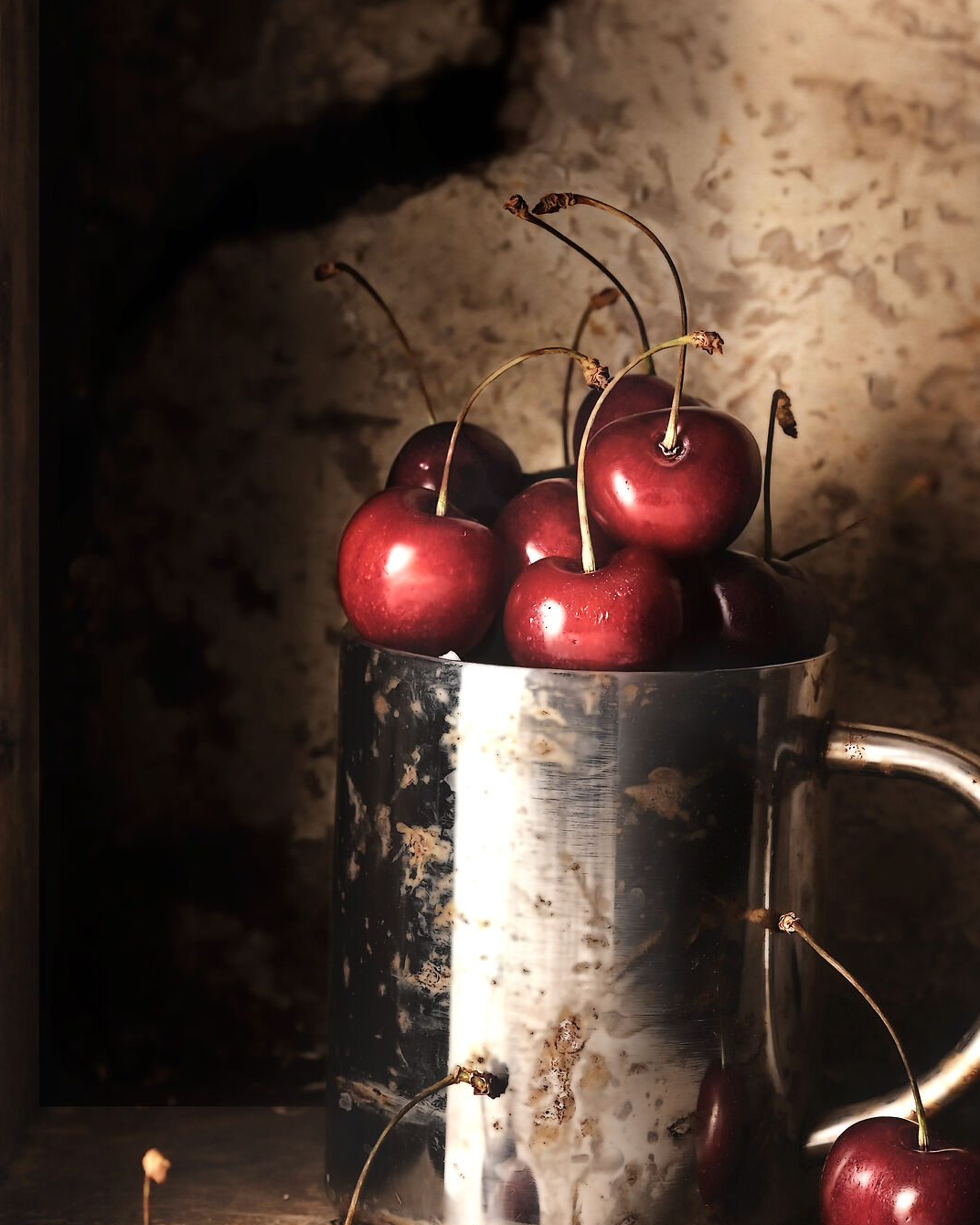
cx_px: 557
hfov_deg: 11.8
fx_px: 4749
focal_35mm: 131
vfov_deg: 14.7
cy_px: 588
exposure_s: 2.5
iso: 100
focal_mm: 78
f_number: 8
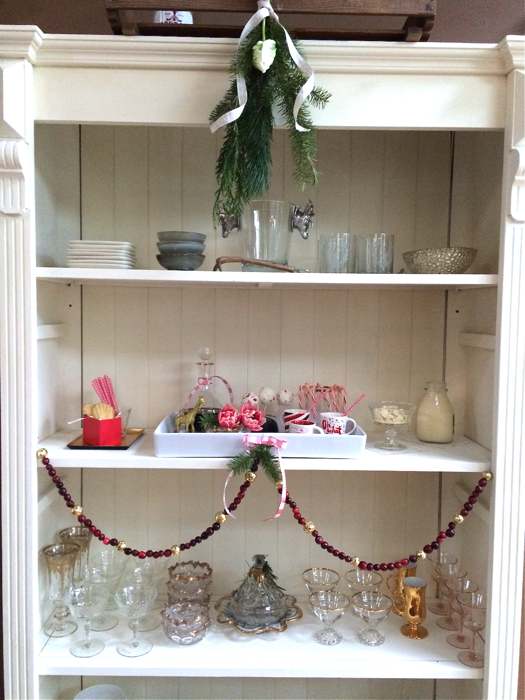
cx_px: 262
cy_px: 350
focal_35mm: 29
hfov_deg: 48.2
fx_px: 586
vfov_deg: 61.7
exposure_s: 1/30
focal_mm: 4.15
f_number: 2.2
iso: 250
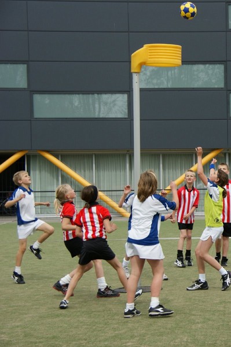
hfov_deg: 22.6
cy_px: 174
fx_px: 578
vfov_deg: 33.4
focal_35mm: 60
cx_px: 116
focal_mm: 40
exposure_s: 1/500
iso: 100
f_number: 5.6
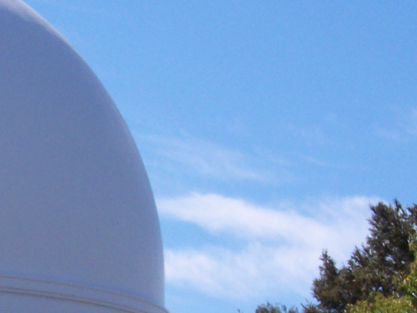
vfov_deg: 4.7
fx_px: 3818
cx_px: -222
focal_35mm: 317
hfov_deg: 6.2
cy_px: 247
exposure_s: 1/350
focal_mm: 21.3
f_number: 8
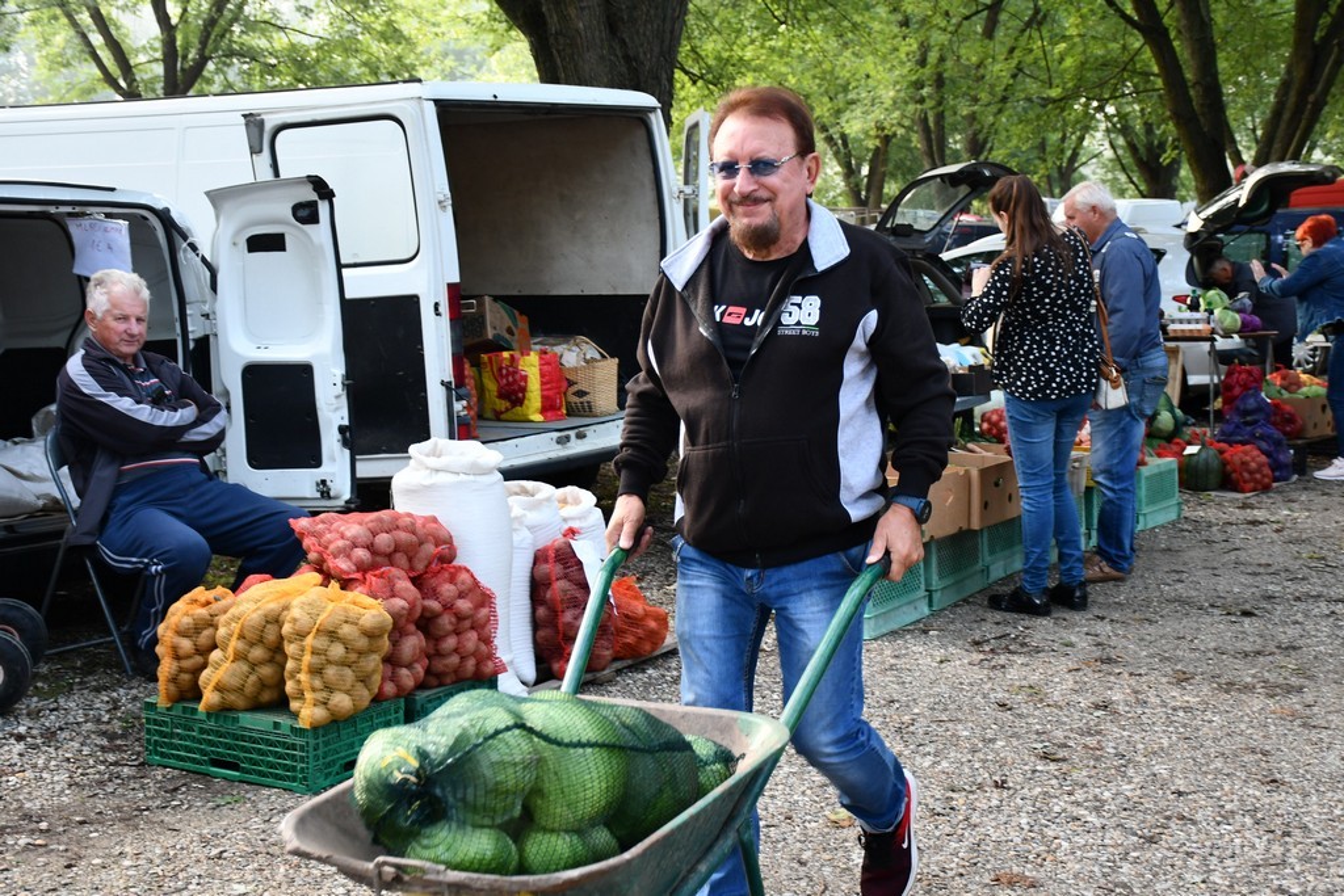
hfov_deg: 38.2
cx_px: 672
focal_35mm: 52
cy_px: 448
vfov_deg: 26.0
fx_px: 1941
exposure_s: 1/125
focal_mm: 35
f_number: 4.2
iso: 800
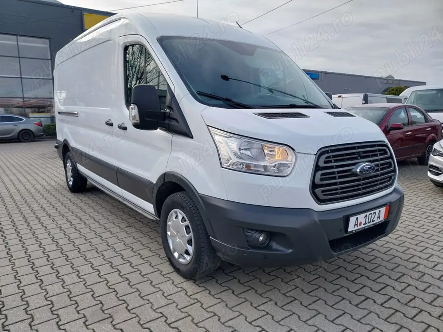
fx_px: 333
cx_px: 222
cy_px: 166
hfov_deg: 67.3
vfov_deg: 53.1
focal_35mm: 26
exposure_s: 1/527
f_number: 1.8
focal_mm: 4
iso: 25
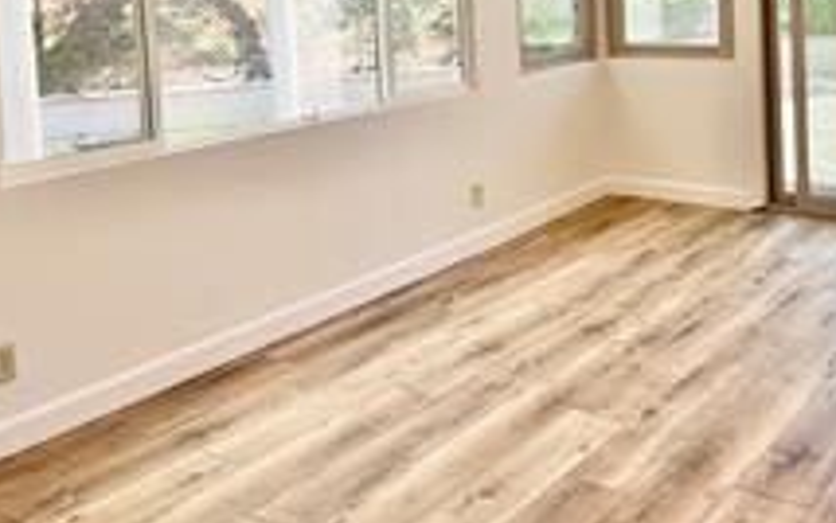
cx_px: 588
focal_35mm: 44
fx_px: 1003
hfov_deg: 44.3
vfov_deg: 28.0
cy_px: 35
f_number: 1.6
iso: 32
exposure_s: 1/298
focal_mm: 5.1
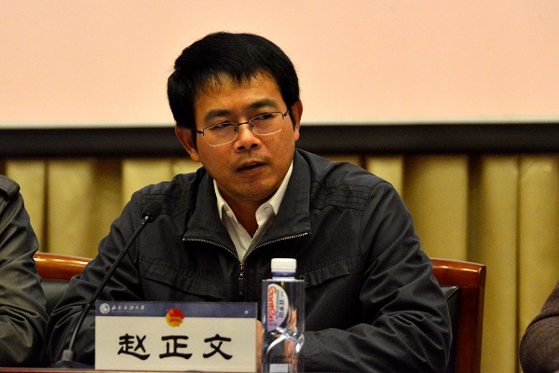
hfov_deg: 14.2
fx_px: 2251
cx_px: 280
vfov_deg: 9.5
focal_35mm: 145
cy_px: 186
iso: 6400
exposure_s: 1/200
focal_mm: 145
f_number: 5.6
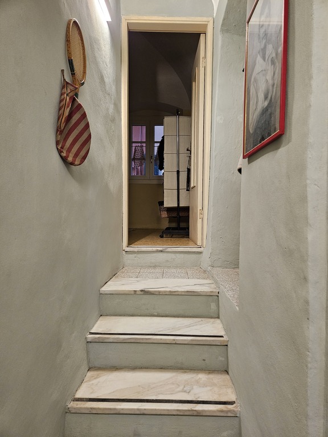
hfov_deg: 58.9
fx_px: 291
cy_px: 218
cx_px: 164
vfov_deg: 73.9
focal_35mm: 23
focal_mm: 5.4
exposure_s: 1/100
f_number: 1.8
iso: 400
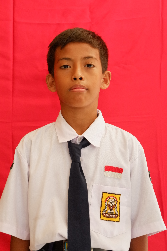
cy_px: 126
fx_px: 473
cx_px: 84
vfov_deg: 29.7
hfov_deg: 20.0
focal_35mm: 68
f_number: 5.6
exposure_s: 1/70
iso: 3200
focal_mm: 45.2
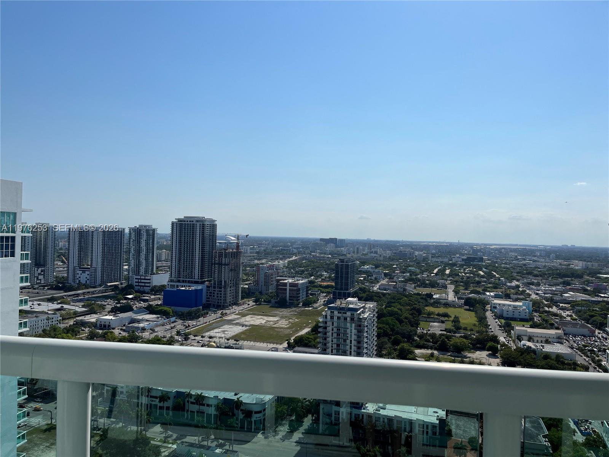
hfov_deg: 67.3
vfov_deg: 53.1
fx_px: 457
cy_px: 228
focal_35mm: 26
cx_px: 304
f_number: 1.6
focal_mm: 5.1
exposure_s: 1/10870
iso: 50
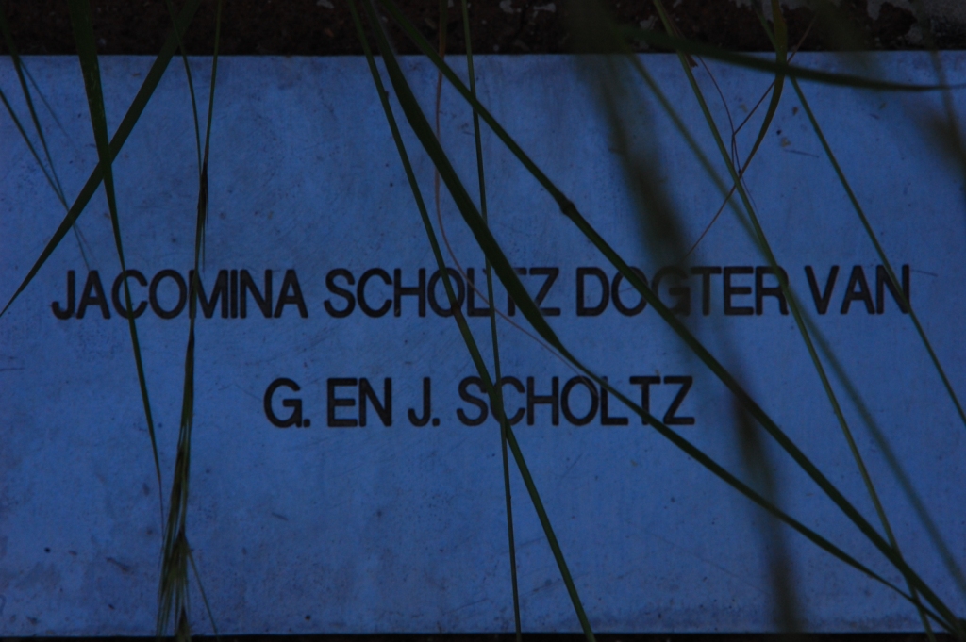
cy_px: 321
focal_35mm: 450
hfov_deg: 4.6
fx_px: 12065
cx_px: 483
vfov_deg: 3.1
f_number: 18
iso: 400
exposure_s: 1/100
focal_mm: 300
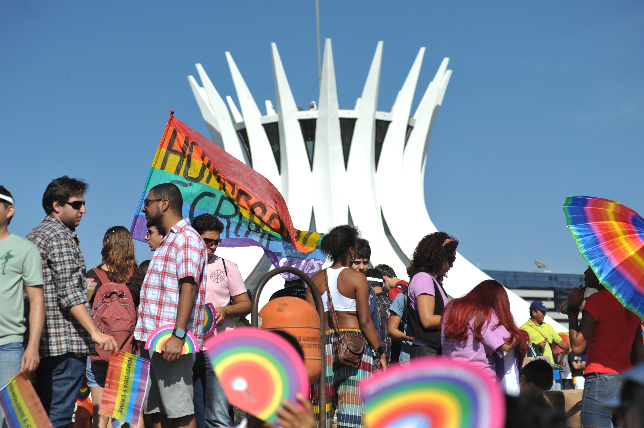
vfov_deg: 17.0
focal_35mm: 80
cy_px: 214
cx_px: 322
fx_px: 1430
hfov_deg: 25.4
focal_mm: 80
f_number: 5.6
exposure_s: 1/1600
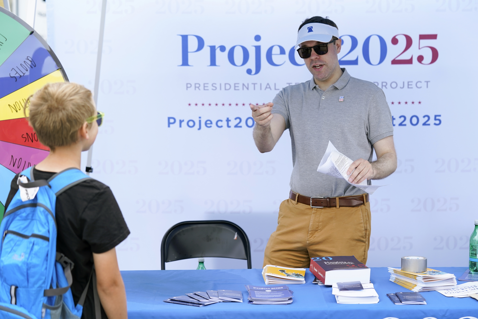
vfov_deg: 16.5
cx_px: 239
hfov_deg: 24.5
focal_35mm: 83
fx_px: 1102
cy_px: 160
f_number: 4.5
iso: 400
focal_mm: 83
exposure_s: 1/500
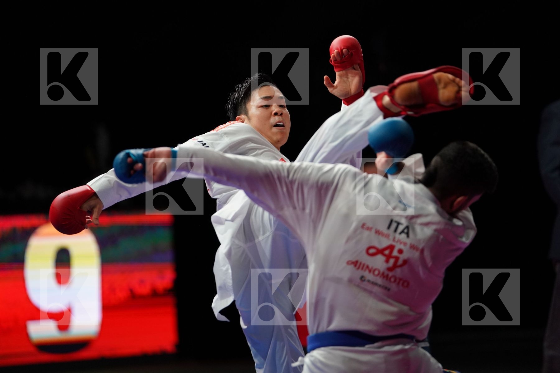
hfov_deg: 11.1
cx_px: 280
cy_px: 186
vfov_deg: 7.4
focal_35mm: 186
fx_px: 2893
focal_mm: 186
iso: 2500
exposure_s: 1/1000
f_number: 2.8
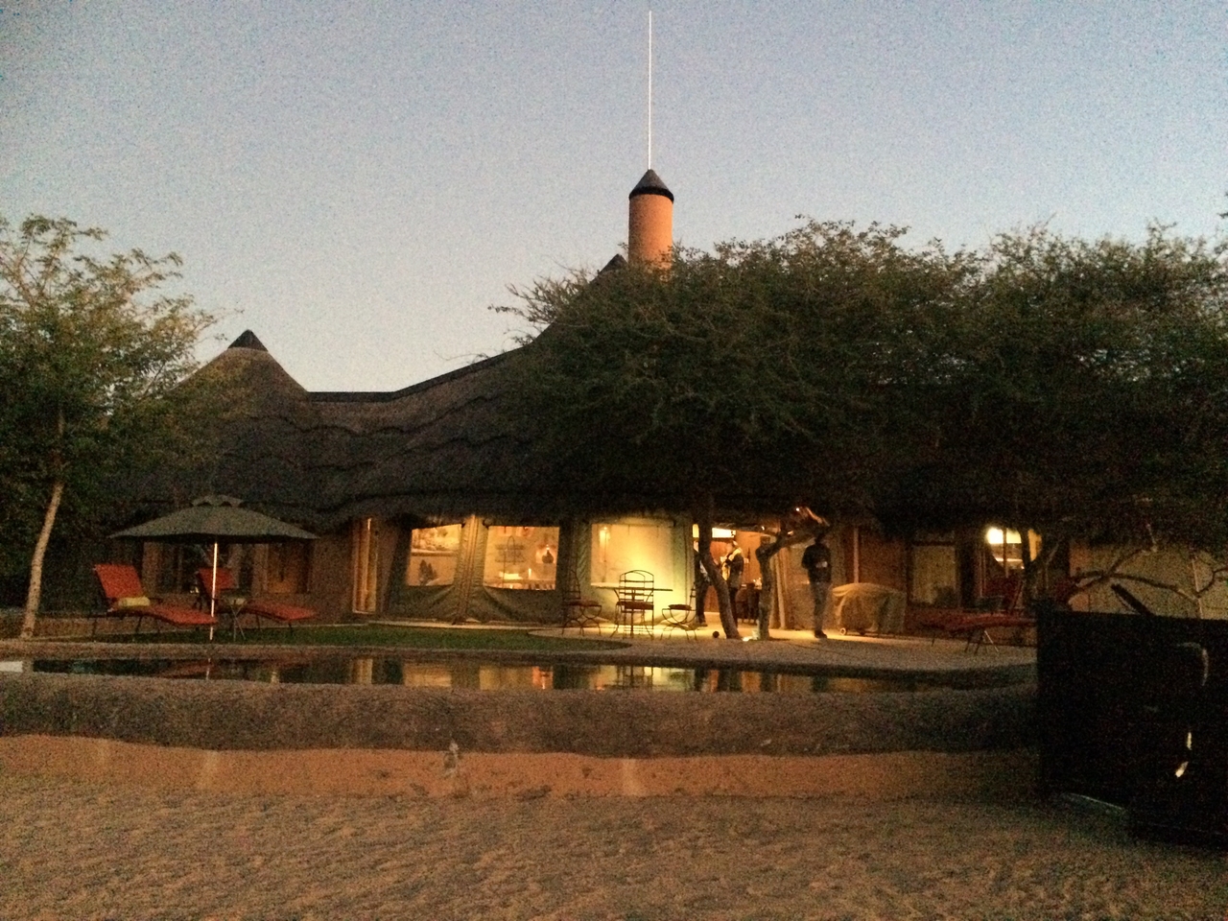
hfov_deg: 61.7
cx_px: 614
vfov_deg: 48.2
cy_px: 460
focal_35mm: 29
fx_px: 1029
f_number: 2.2
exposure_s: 1/17
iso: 1250
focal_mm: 4.15
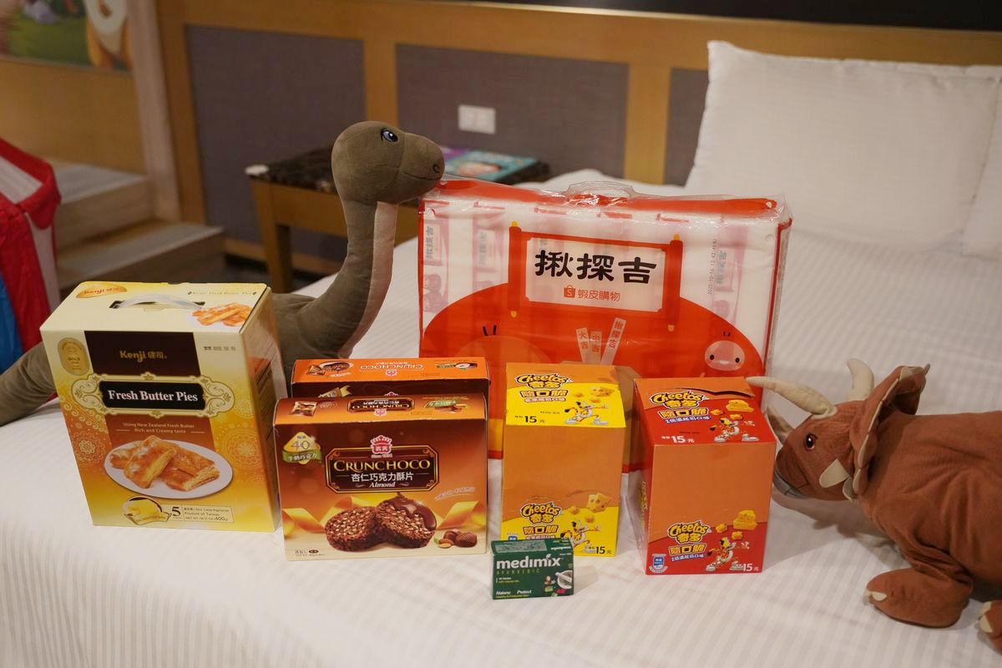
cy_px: 334
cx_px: 501
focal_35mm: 39
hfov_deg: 49.6
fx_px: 1085
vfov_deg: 34.2
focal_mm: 39
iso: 4000
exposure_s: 1/160
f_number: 2.8
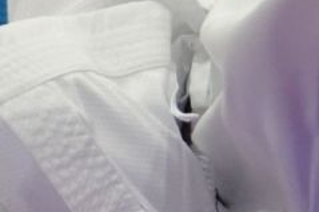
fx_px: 22473
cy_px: -44
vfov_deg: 0.5
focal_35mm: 2538
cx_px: 219
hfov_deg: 0.8
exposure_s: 1/1000
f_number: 4
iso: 2000
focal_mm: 225
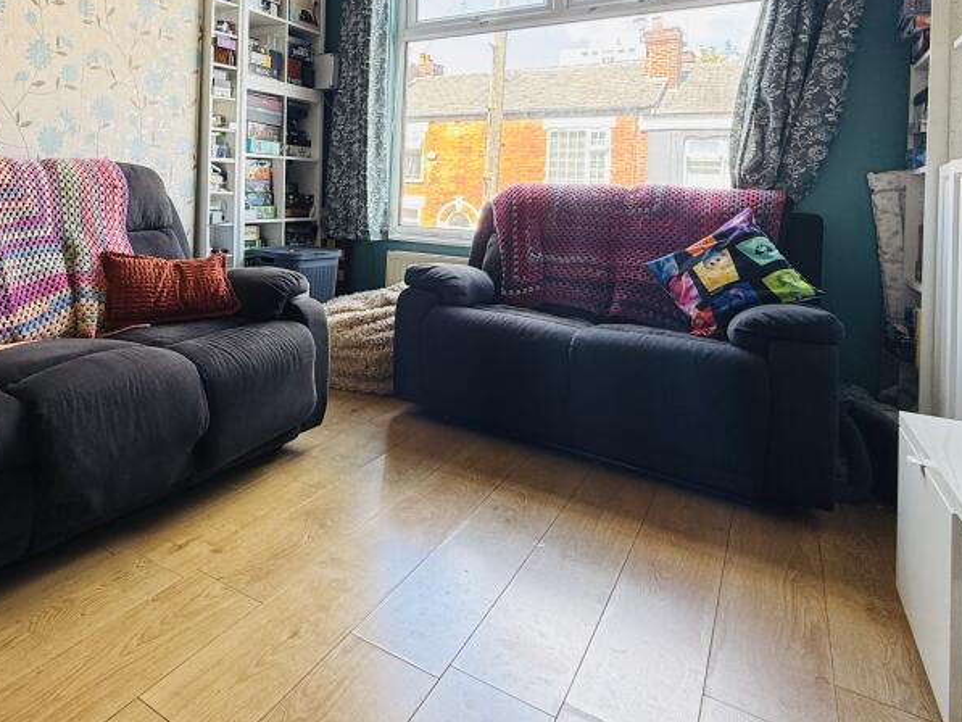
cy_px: 184
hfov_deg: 67.8
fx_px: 667
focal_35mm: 24
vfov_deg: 54.3
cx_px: 261
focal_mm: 2.22
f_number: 2.2
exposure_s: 1/99
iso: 64
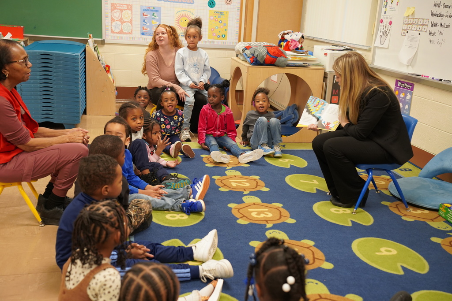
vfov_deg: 31.9
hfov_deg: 46.4
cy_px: 150
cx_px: 226
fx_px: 527
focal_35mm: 42
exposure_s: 1/160
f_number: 4
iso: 1600
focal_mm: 42
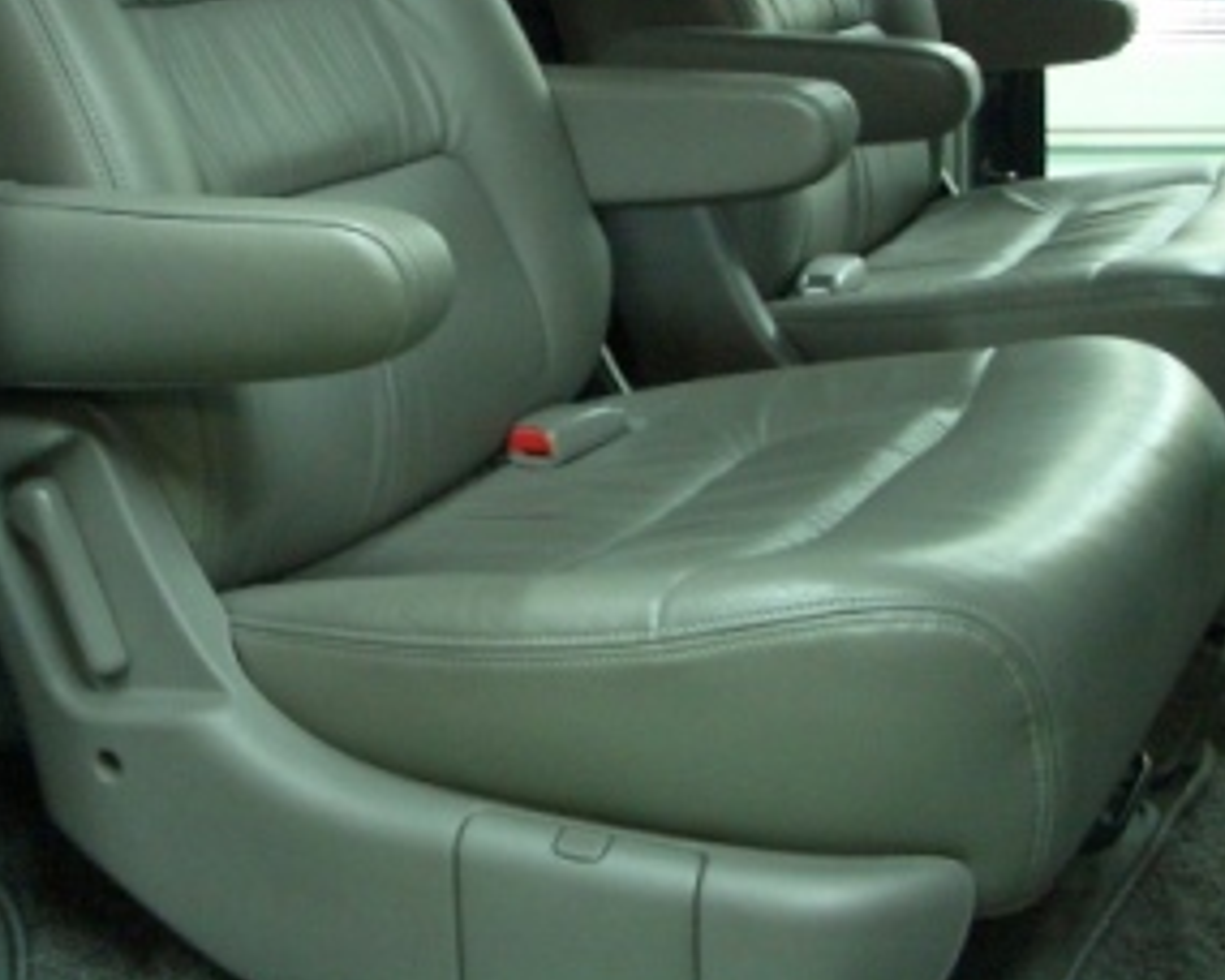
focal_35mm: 60
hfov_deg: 31.5
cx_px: 619
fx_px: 2175
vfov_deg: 25.0
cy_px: 191
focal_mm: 5.8
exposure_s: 1/8
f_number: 2.6
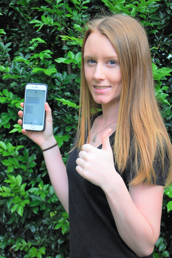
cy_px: 129
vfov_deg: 36.8
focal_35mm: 54
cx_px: 86
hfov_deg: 25.1
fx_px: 386
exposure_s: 1/500
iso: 500
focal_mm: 36
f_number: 5.3
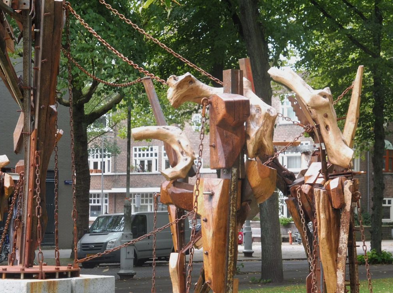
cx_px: 199
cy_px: 144
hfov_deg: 17.6
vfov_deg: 13.2
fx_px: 1269
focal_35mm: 112
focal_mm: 19.4
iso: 200
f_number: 5.3
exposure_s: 1/60
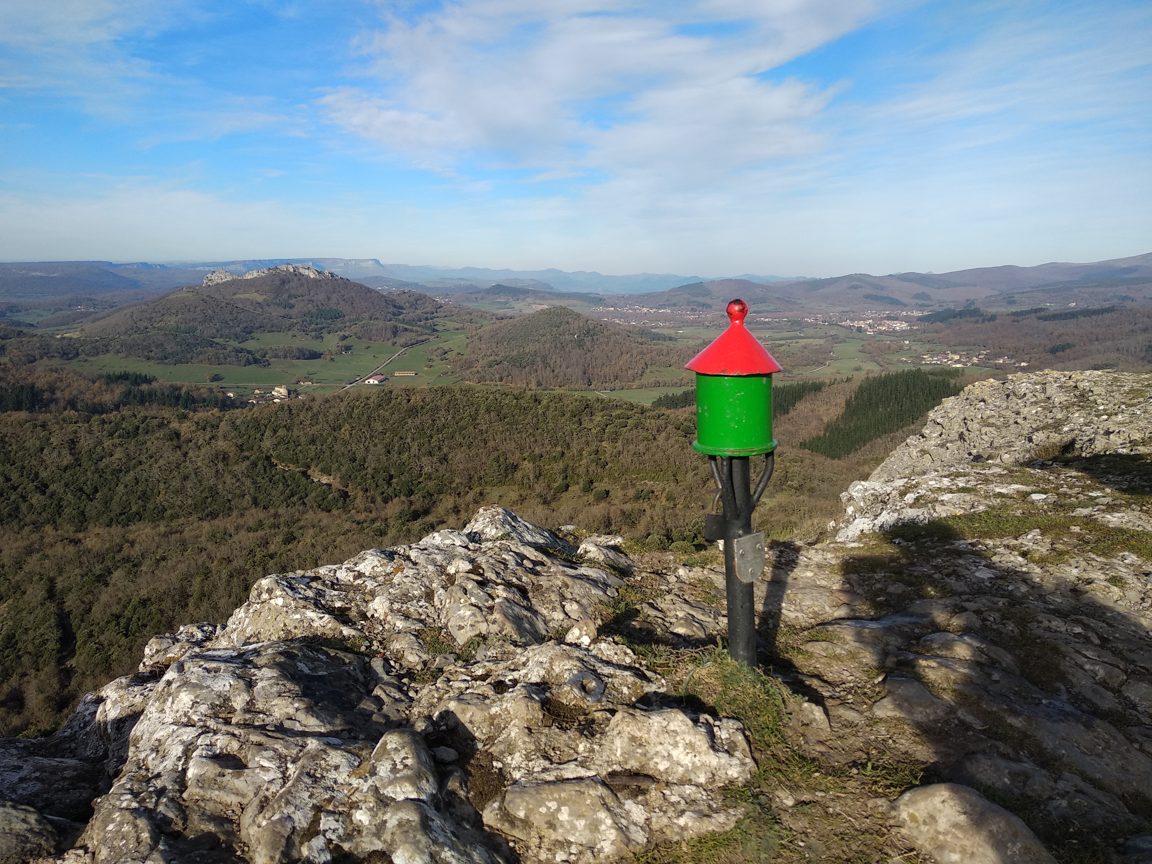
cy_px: 432
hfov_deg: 67.3
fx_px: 865
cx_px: 576
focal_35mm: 26
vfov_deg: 53.1
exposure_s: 1/934
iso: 100
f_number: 2.2
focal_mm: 3.81
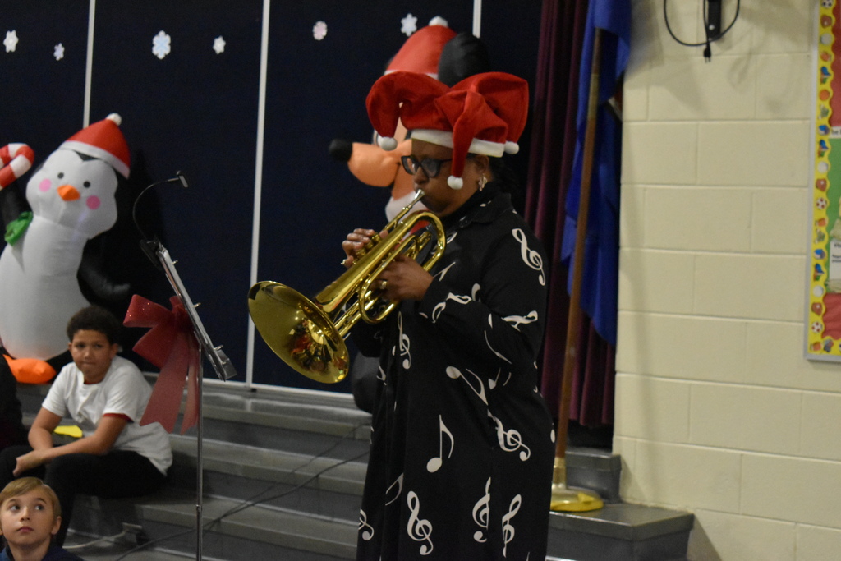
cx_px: 420
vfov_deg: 16.6
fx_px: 1927
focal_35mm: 82
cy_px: 280
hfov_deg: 24.6
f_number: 5.6
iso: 8000
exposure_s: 1/125
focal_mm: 55
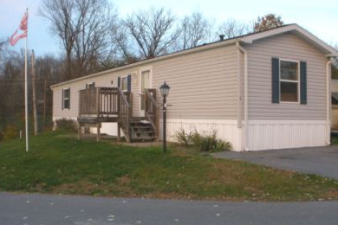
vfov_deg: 31.2
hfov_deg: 45.4
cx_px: 172
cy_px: 115
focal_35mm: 43
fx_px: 404
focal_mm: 6.3
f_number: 3.5
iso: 160
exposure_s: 1/30
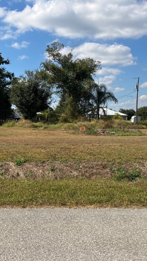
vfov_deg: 49.4
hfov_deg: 29.0
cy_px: 130
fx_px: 284
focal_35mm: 41
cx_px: 85
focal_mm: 3.99
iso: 32
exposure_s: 1/2315
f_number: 1.8
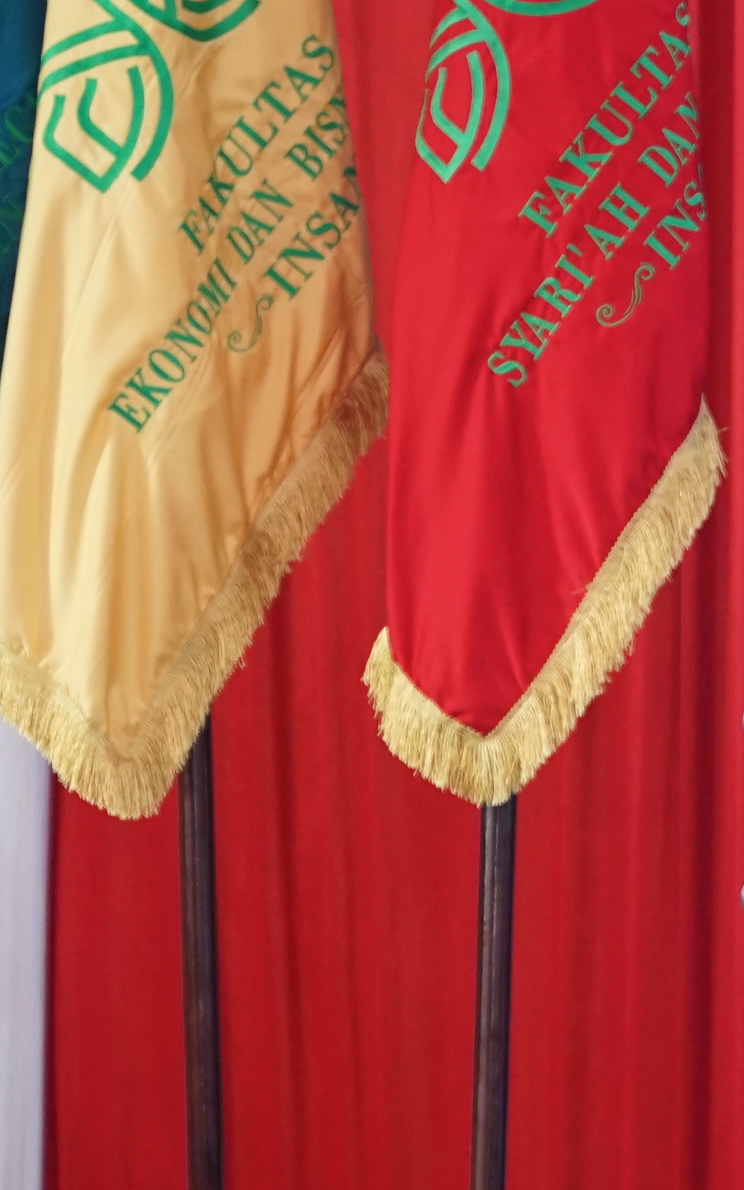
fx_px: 7978
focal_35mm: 246
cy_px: 953
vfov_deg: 8.5
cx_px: 1061
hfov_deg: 5.3
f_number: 2.8
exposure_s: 1/160
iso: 1250
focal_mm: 70
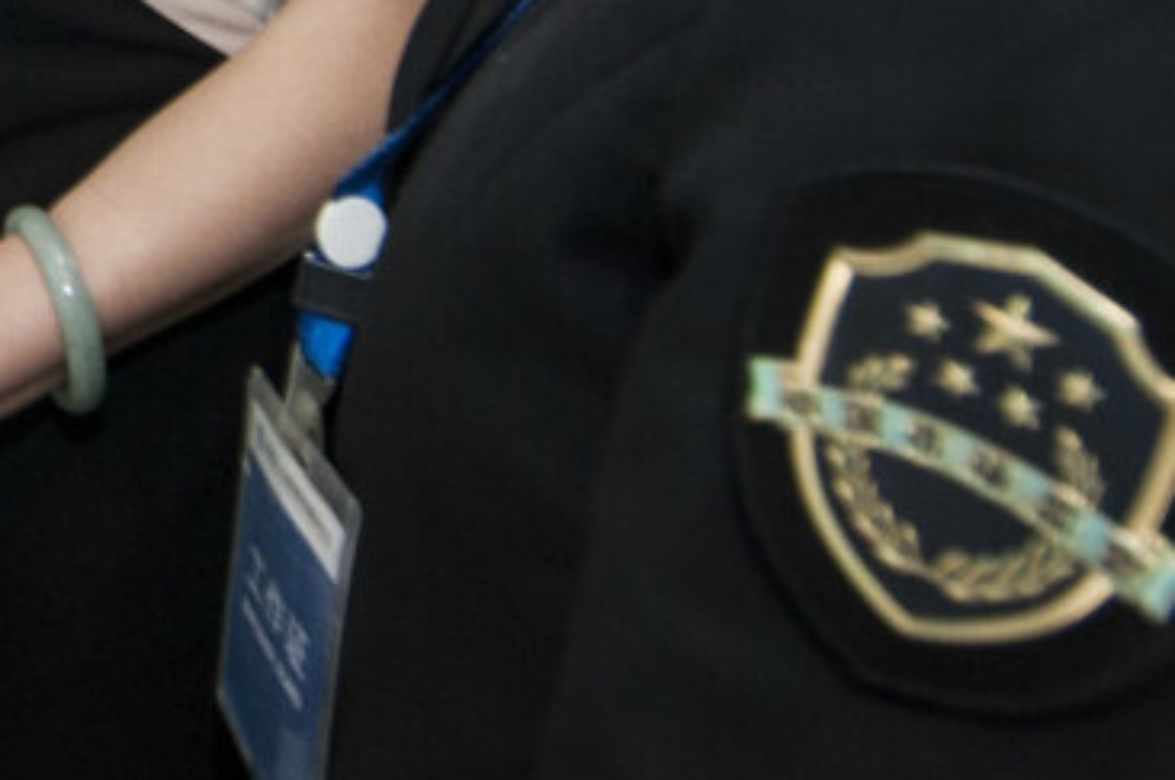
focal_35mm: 59
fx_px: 1923
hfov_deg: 26.8
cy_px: -241
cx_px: -475
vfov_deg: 20.8
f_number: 4
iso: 500
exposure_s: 1/25
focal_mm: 12
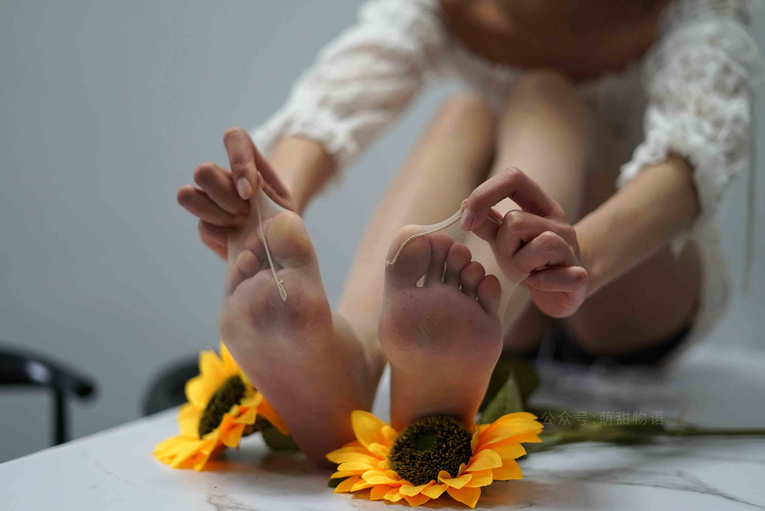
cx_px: 382
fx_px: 1063
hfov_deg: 39.6
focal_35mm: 50
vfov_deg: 27.0
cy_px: 256
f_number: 2
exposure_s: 1/400
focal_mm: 50
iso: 800
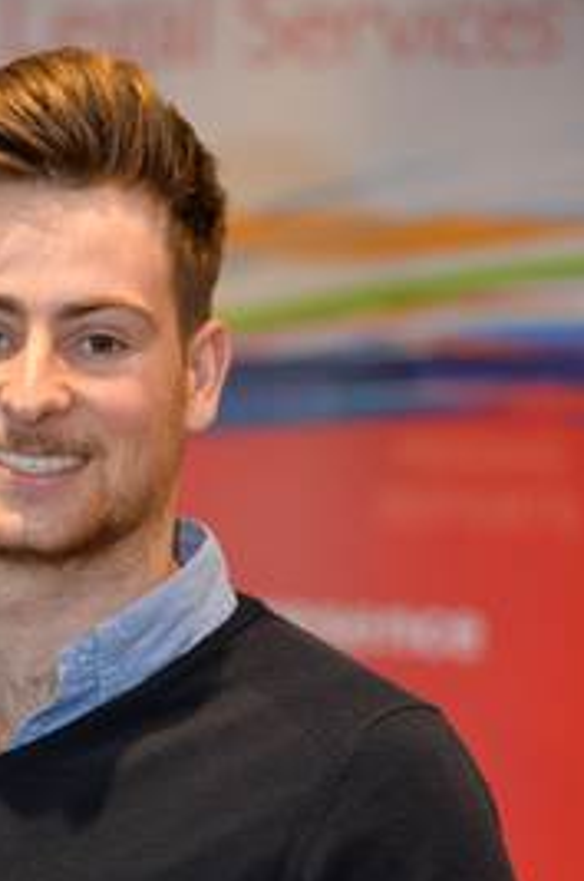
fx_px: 4543
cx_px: 109
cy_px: 655
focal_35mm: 186
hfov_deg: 7.3
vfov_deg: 11.1
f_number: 4
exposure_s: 1/125
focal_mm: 110
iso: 1600
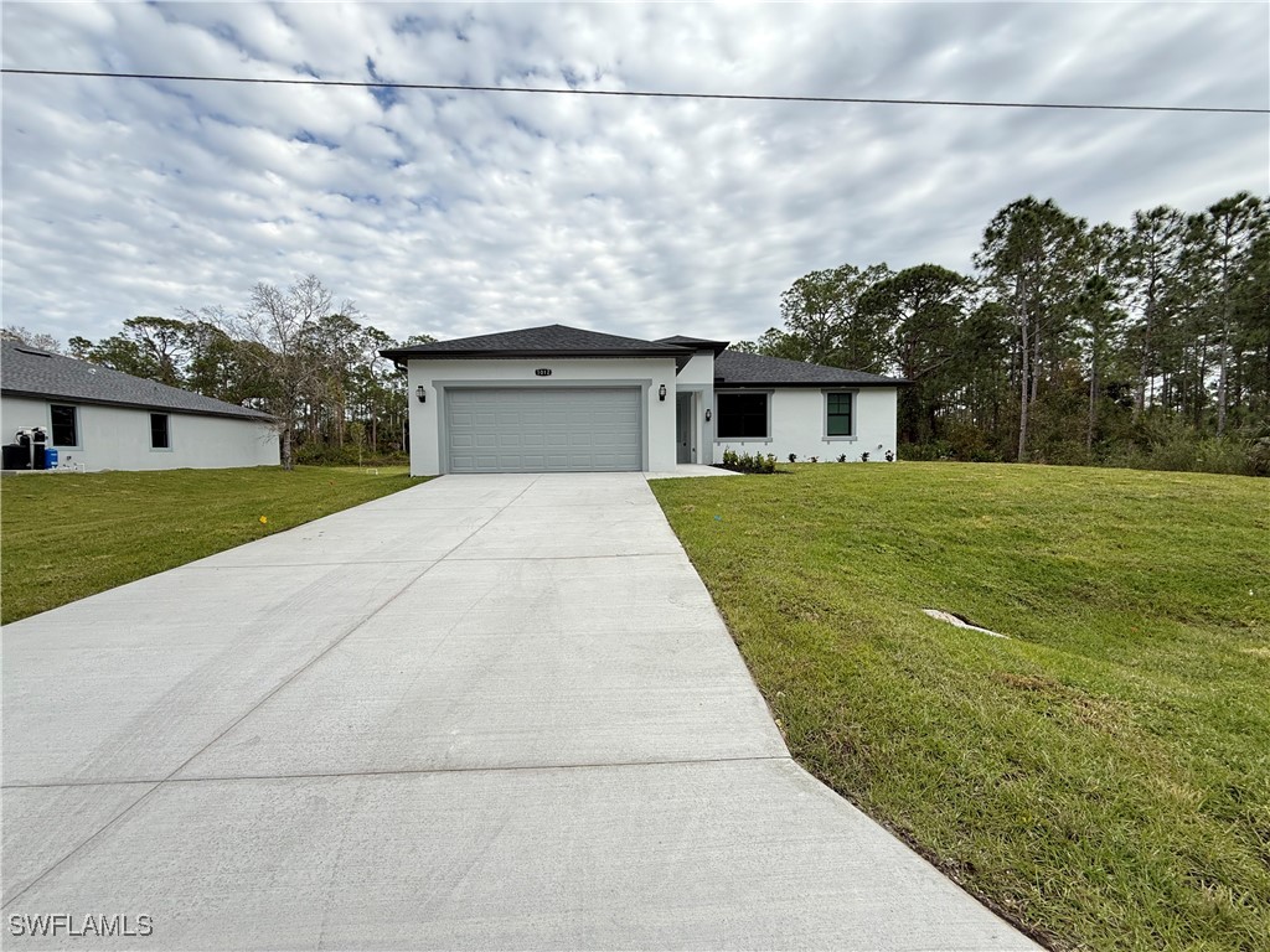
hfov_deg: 102.1
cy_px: 476
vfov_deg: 85.7
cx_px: 635
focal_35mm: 14
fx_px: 514
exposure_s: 1/458
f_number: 2.2
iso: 50
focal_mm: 2.22
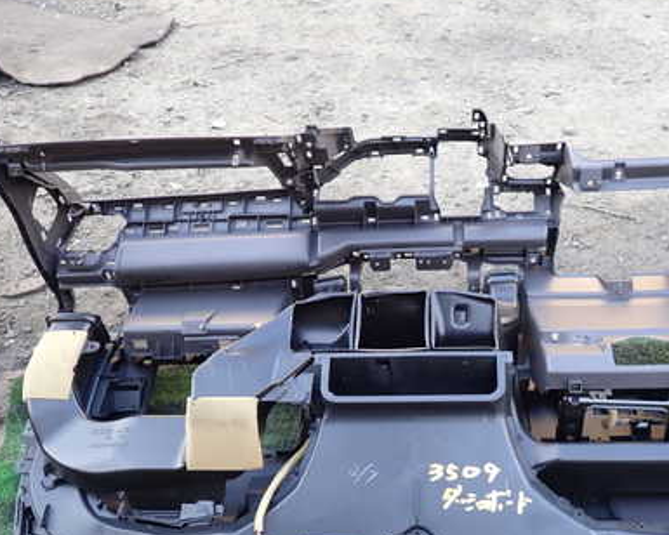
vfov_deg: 38.9
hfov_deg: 47.5
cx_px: 414
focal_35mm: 38
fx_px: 752
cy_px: 337
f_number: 2
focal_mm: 4.5
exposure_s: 1/60
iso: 100
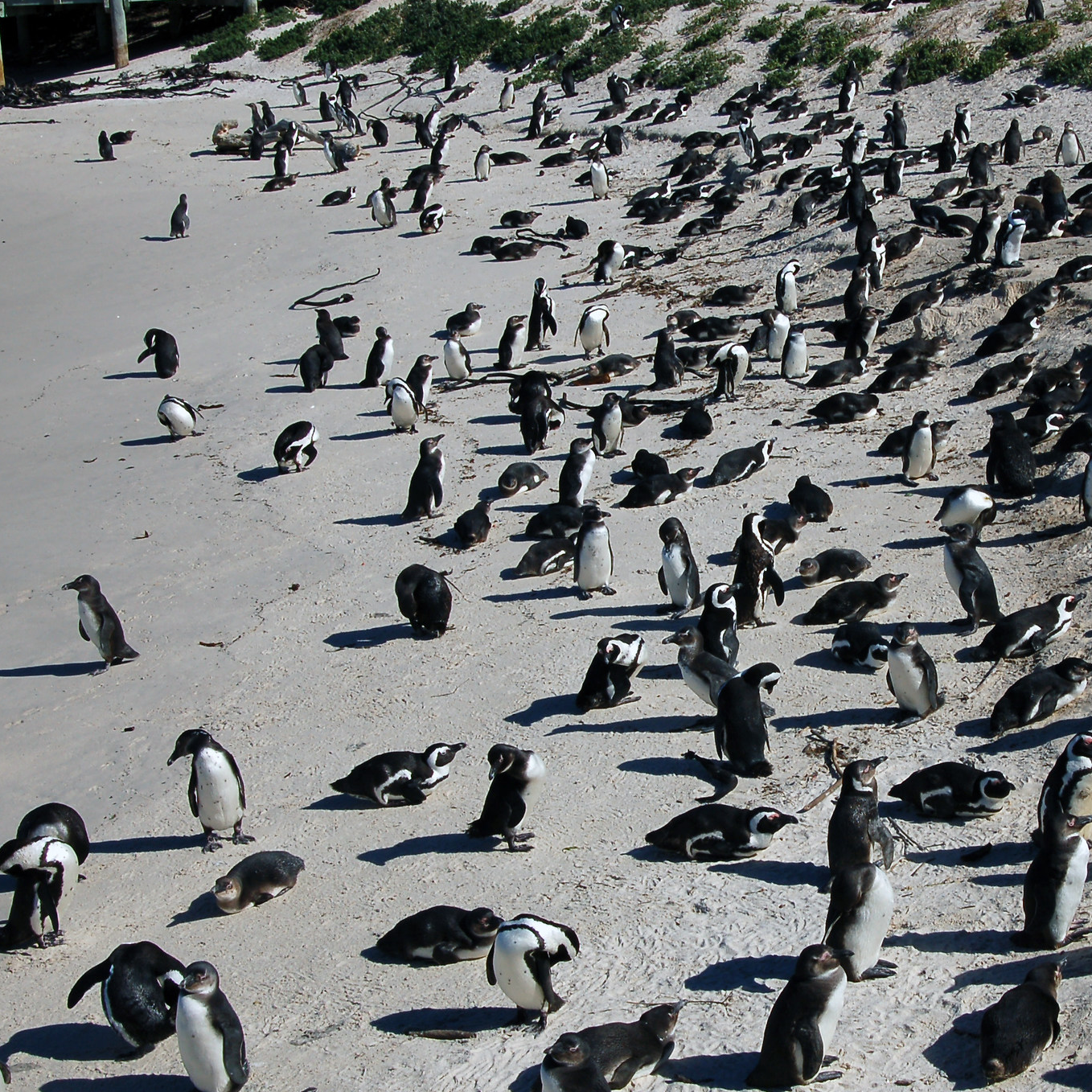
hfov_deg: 26.9
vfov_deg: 27.3
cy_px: 569
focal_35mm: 63
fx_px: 2248
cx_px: 835
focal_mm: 28
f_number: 16
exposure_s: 1/320
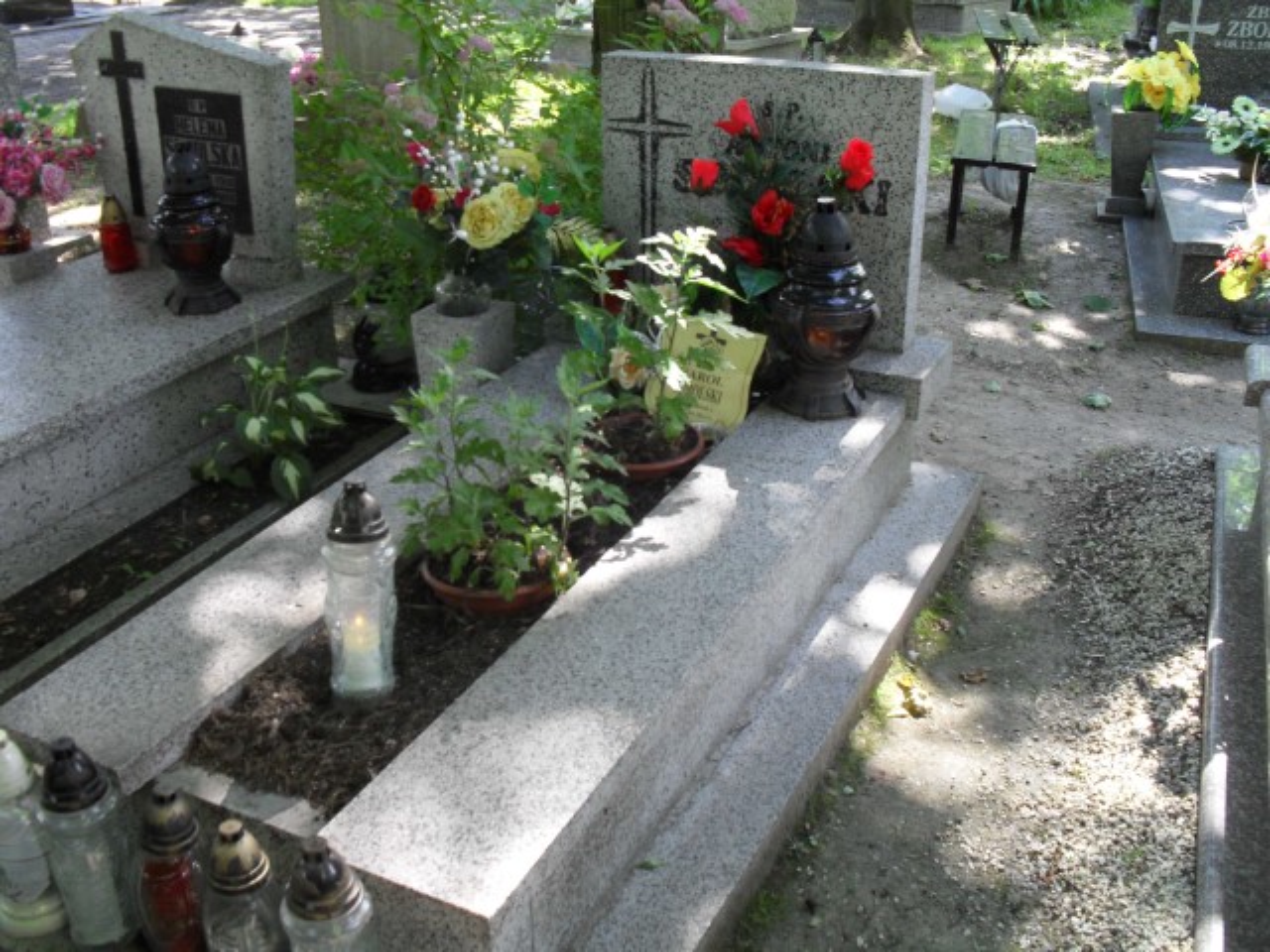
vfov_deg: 40.7
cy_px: 476
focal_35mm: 35
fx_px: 1284
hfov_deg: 52.6
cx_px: 635
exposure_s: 1/45
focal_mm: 6.3
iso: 100
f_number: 3.2
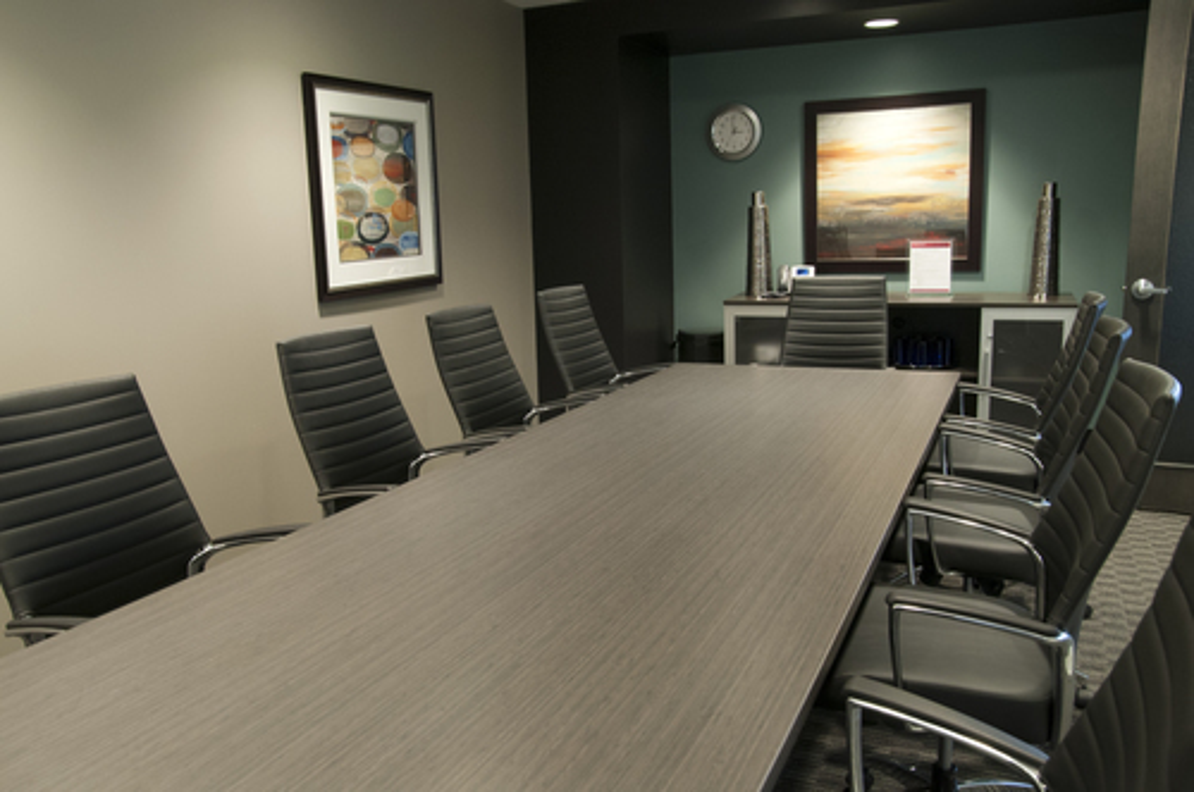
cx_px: 597
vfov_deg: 43.5
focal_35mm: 30
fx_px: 994
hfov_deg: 62.0
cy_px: 396
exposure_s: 1/4
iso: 400
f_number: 8
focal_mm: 20
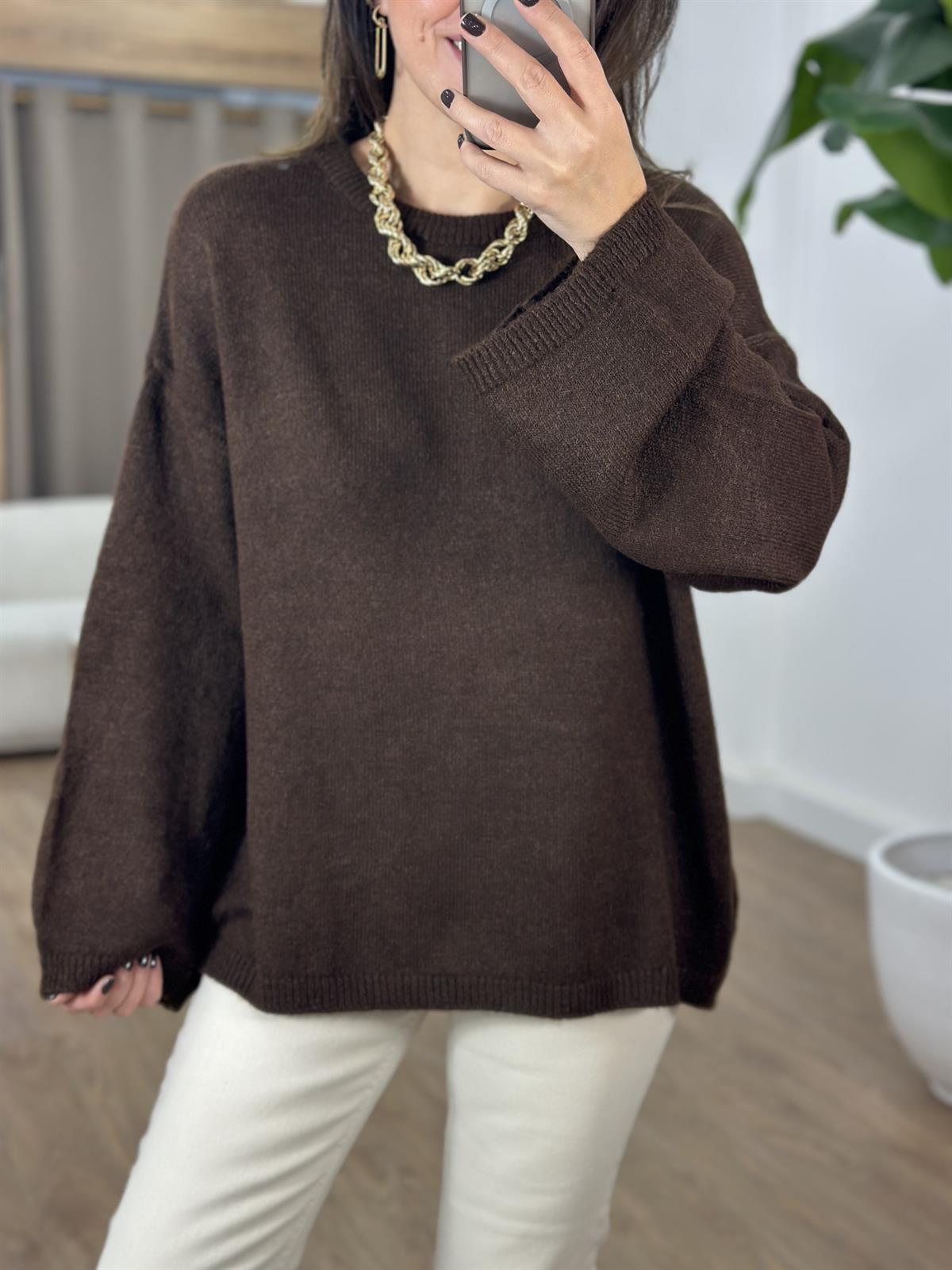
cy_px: 635
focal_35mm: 48
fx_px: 1760
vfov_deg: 39.7
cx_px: 476
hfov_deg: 30.3
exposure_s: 1/100
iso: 80
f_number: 1.78
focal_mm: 6.86
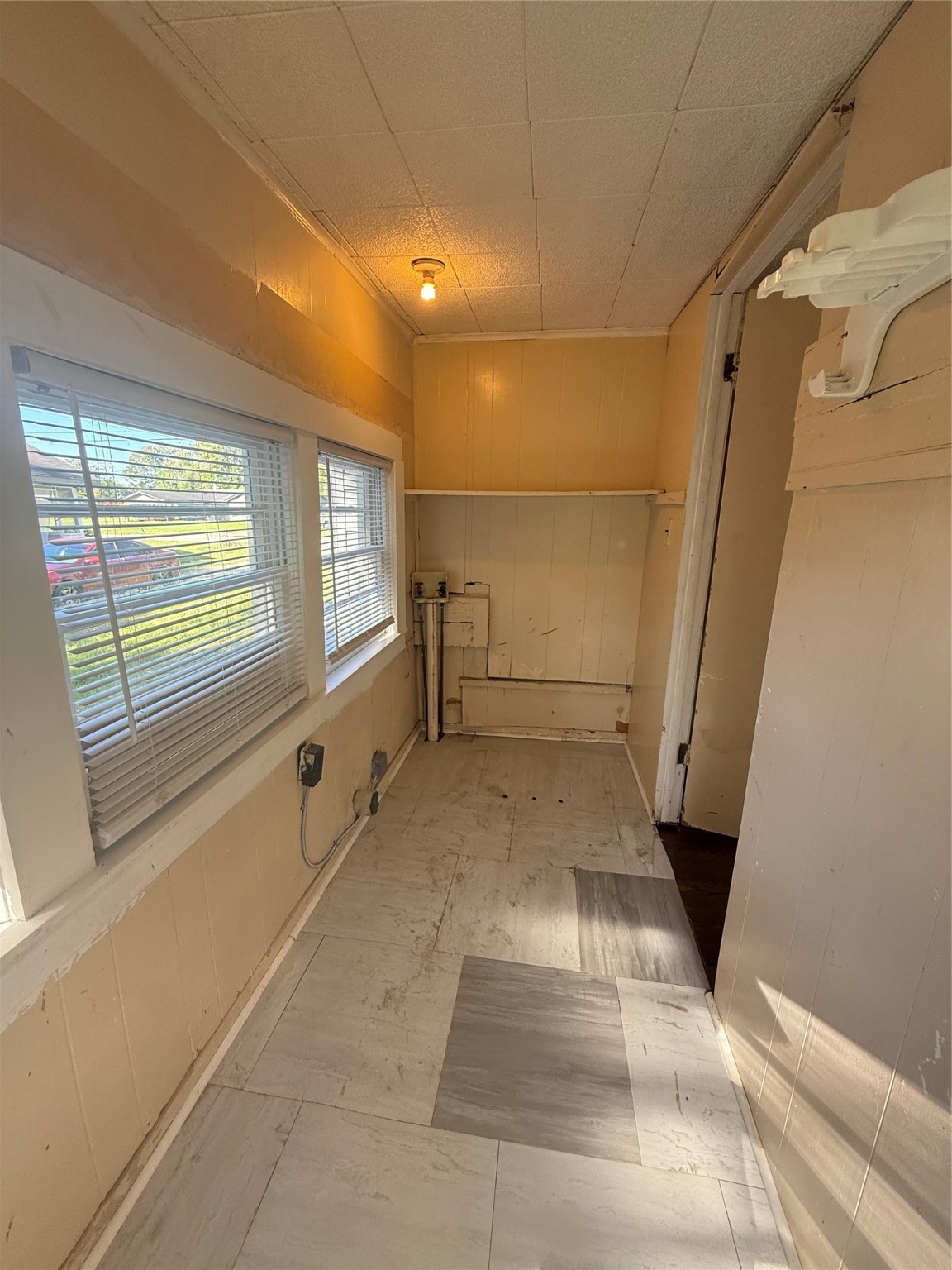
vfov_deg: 102.1
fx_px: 513
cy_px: 635
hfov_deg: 85.7
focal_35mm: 14
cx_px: 476
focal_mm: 2.22
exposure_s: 1/99
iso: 160
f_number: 2.2
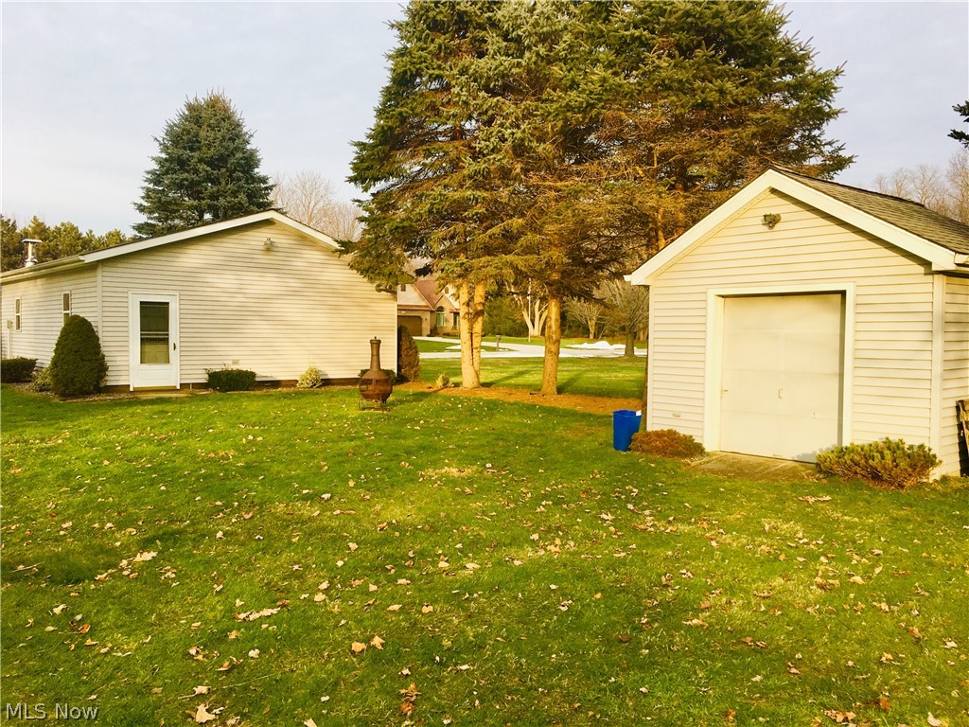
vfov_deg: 48.2
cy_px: 364
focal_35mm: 29
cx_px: 484
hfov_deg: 61.7
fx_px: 812
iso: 25
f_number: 2.2
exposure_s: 1/227
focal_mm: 4.15
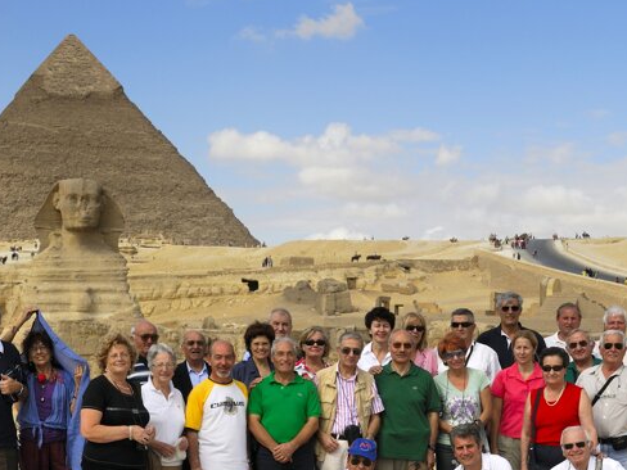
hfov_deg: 28.2
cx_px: 296
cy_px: 333
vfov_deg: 21.2
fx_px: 1250
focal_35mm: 69
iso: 100
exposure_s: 1/250
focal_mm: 26
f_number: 10
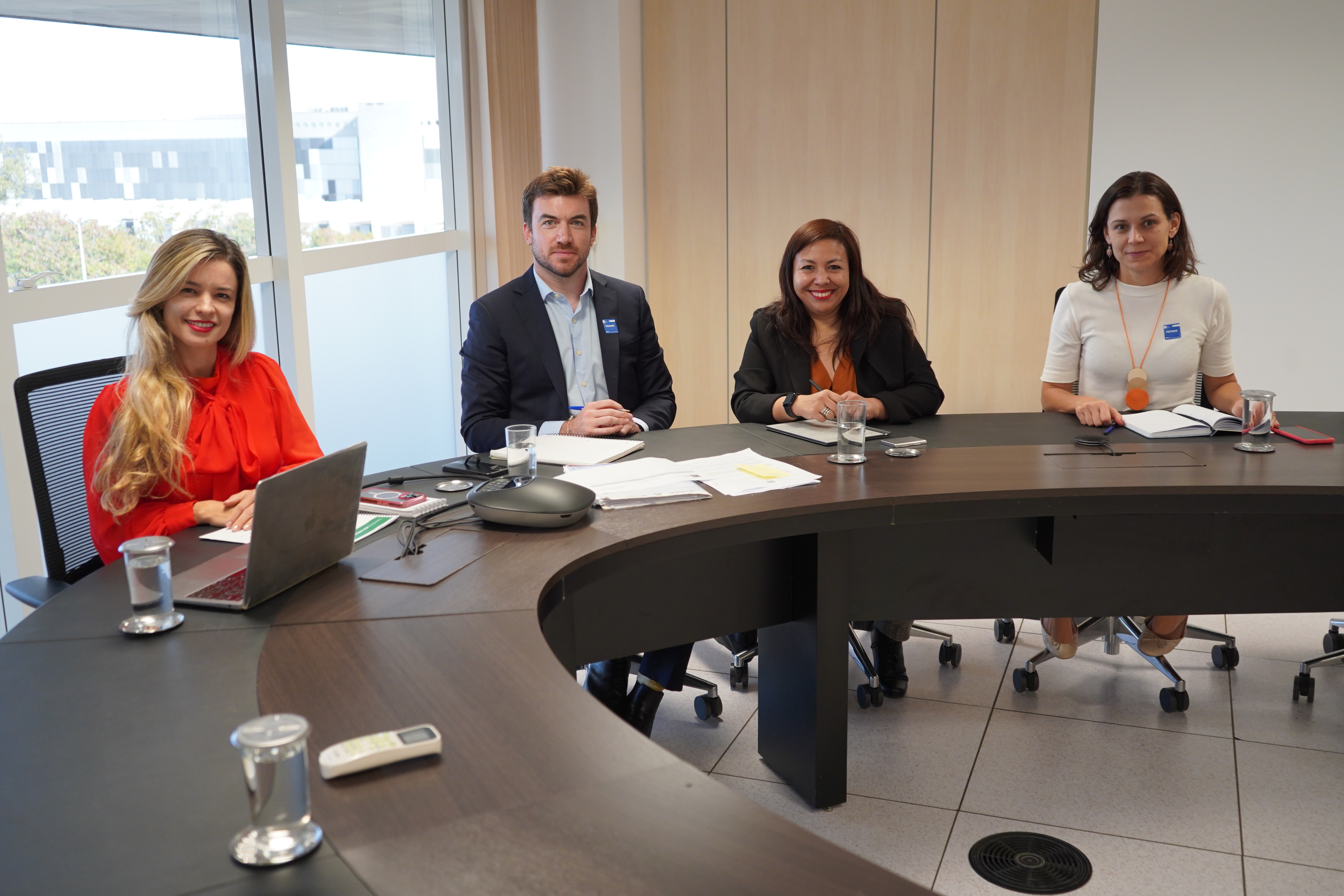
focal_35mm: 35
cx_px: 672
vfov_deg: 37.9
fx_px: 1307
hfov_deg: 54.4
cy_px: 448
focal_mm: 35
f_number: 4
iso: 1000
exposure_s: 1/160
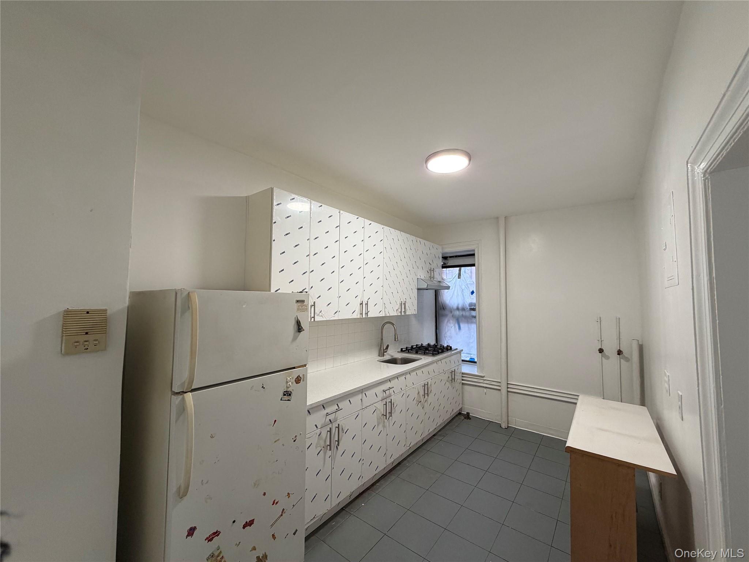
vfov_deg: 85.7
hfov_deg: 102.1
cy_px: 281
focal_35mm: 14
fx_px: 303
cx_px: 374
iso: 160
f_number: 2.2
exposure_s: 1/60
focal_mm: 2.22
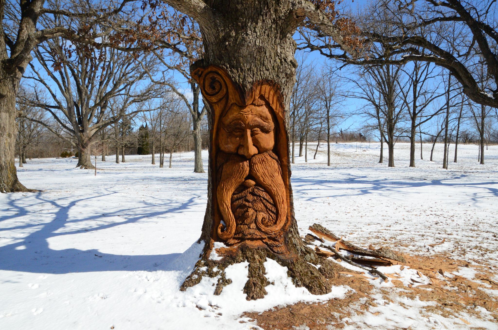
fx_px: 373
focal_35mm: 27
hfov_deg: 67.5
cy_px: 165
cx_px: 249
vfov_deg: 47.7
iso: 1600
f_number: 10
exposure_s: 1/3200
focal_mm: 18
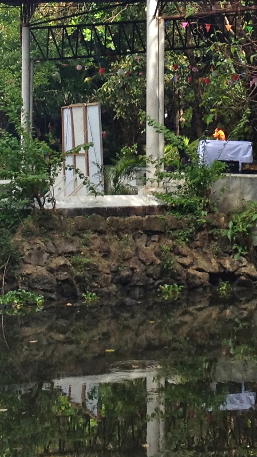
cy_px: 24
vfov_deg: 17.4
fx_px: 1466
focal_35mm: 121
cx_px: 152
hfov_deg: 10.0
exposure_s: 1/575
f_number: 2.4
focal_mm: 4.28
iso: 50
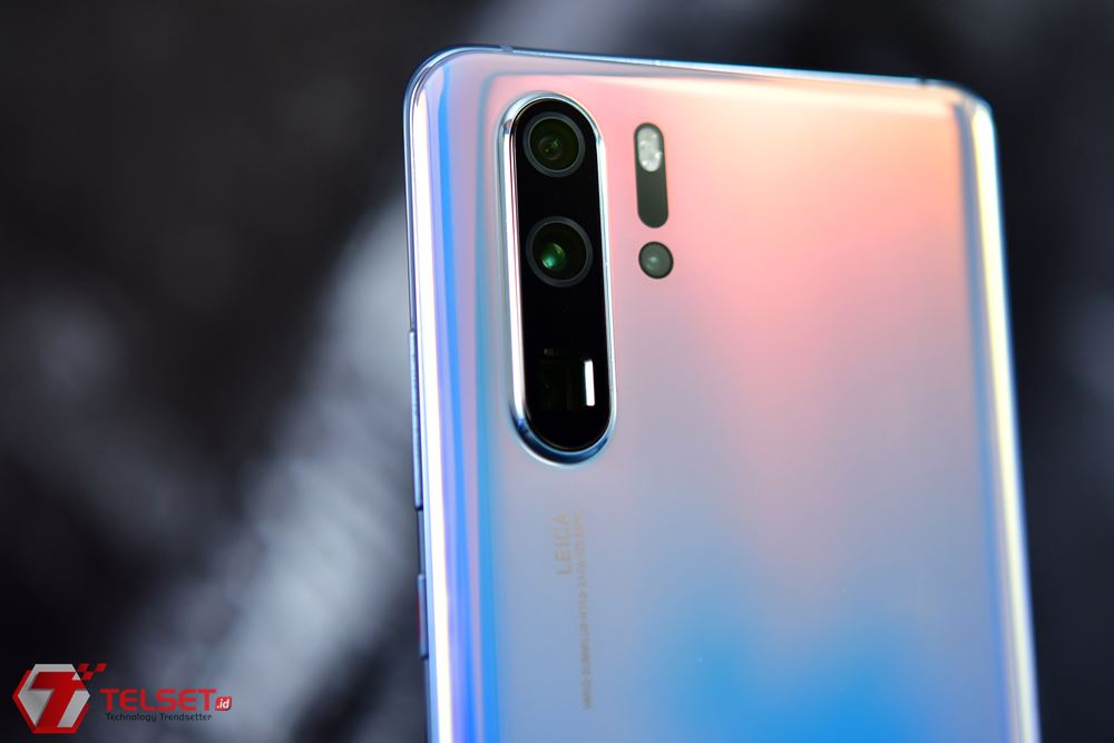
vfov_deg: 15.2
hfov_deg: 22.6
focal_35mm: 90
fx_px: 2785
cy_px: 372
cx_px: 557
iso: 800
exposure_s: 1/100
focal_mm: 60
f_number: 3
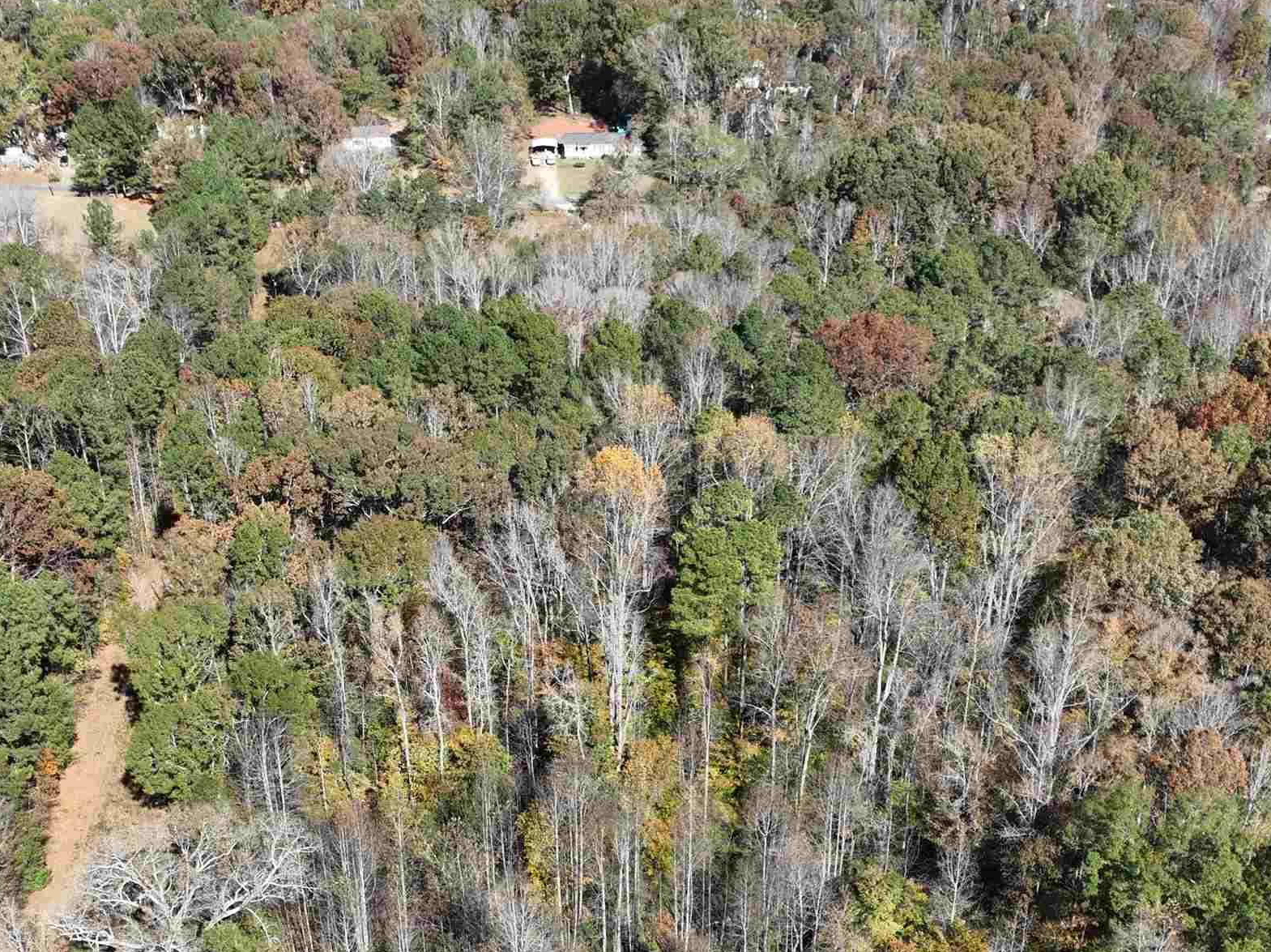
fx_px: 1725
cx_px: 618
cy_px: 824
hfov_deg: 40.4
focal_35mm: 47
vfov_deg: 29.8
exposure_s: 1/160
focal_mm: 12.29
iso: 100
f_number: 2.8
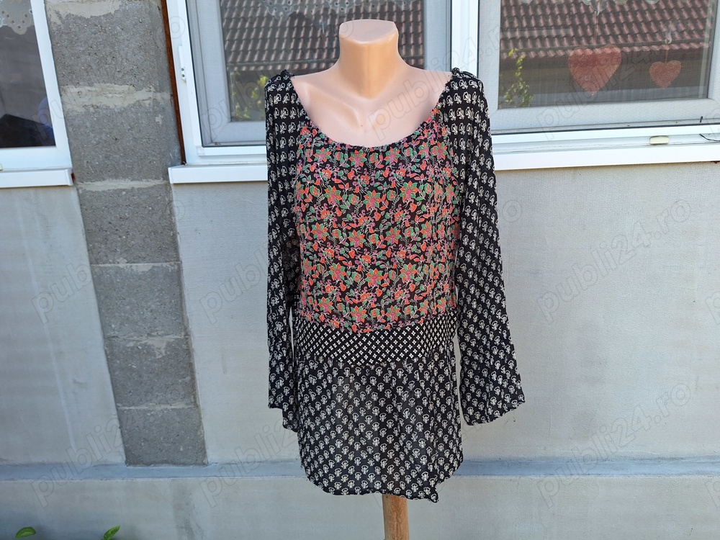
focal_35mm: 23
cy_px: 270
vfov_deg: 58.9
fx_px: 478
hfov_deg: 73.9
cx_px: 360
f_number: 1.8
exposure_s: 1/302
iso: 40
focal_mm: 5.54
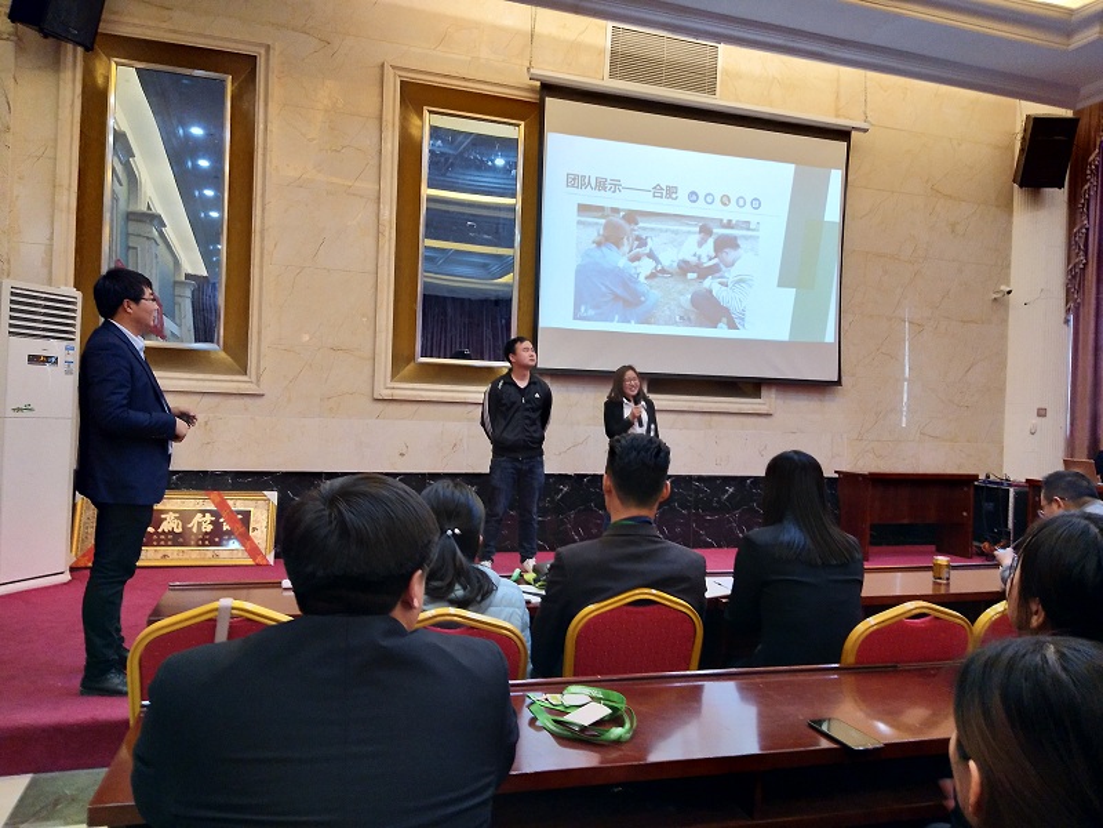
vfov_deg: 53.1
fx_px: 828
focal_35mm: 26
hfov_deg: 67.3
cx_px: 552
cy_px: 414
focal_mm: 3.88
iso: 352
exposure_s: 1/33.3
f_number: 2
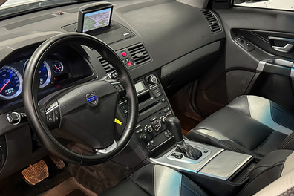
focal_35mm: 41
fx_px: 335
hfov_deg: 47.3
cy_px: 149
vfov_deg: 32.0
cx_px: 131
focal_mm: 6.86
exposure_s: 1/33
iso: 800
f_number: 1.78
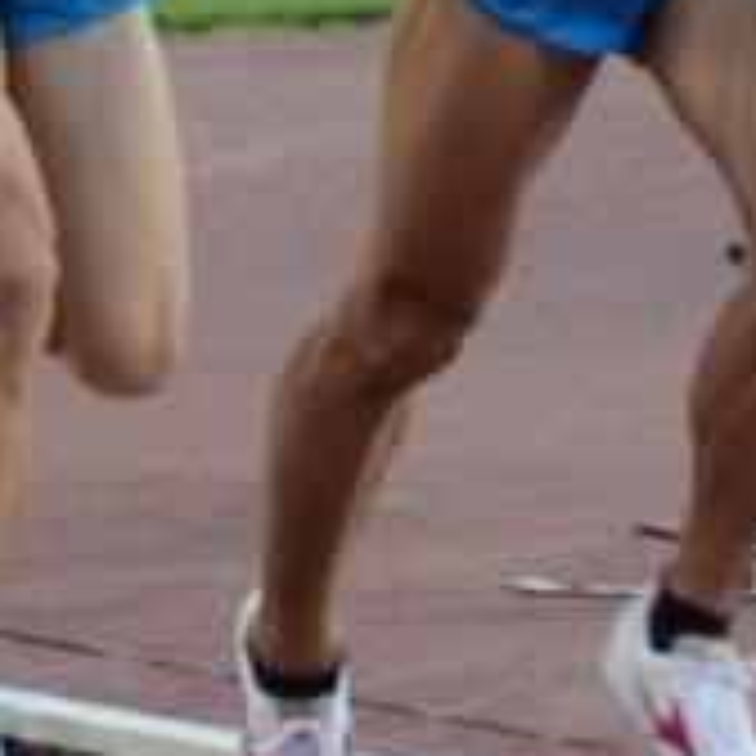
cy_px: -189
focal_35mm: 735
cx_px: 1004
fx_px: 18150
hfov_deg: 2.4
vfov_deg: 2.4
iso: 3200
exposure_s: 1/320
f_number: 5.6
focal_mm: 95
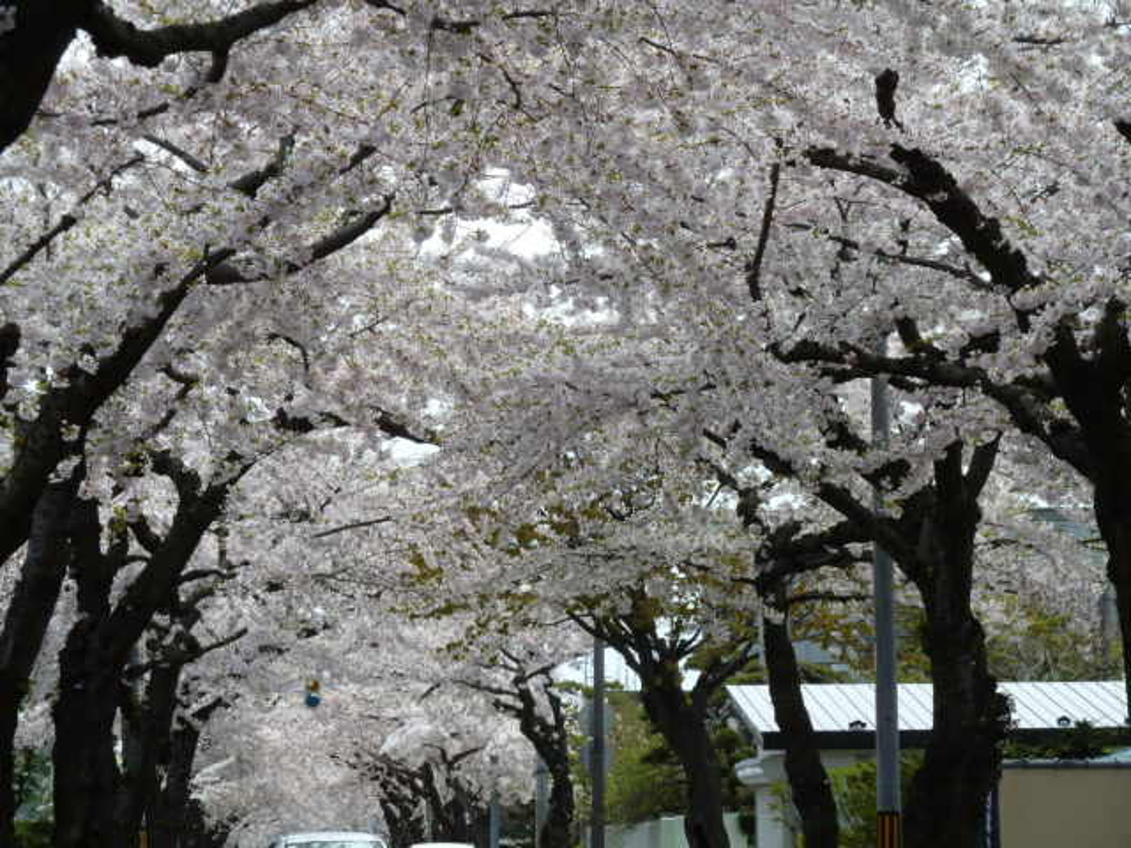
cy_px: 424
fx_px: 4182
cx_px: 566
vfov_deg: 11.6
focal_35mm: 128
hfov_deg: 15.4
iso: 80
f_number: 4.4
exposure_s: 1/320
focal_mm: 21
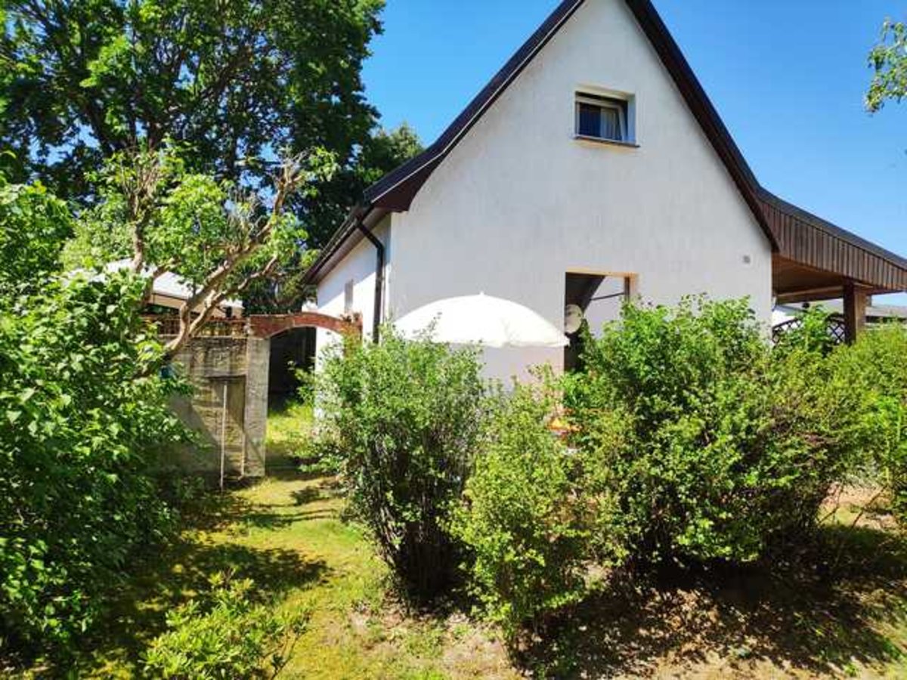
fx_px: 524
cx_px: 454
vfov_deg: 66.0
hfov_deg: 81.7
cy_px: 340
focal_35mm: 20
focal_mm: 3.94
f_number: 1.9
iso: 100
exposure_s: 1/1591
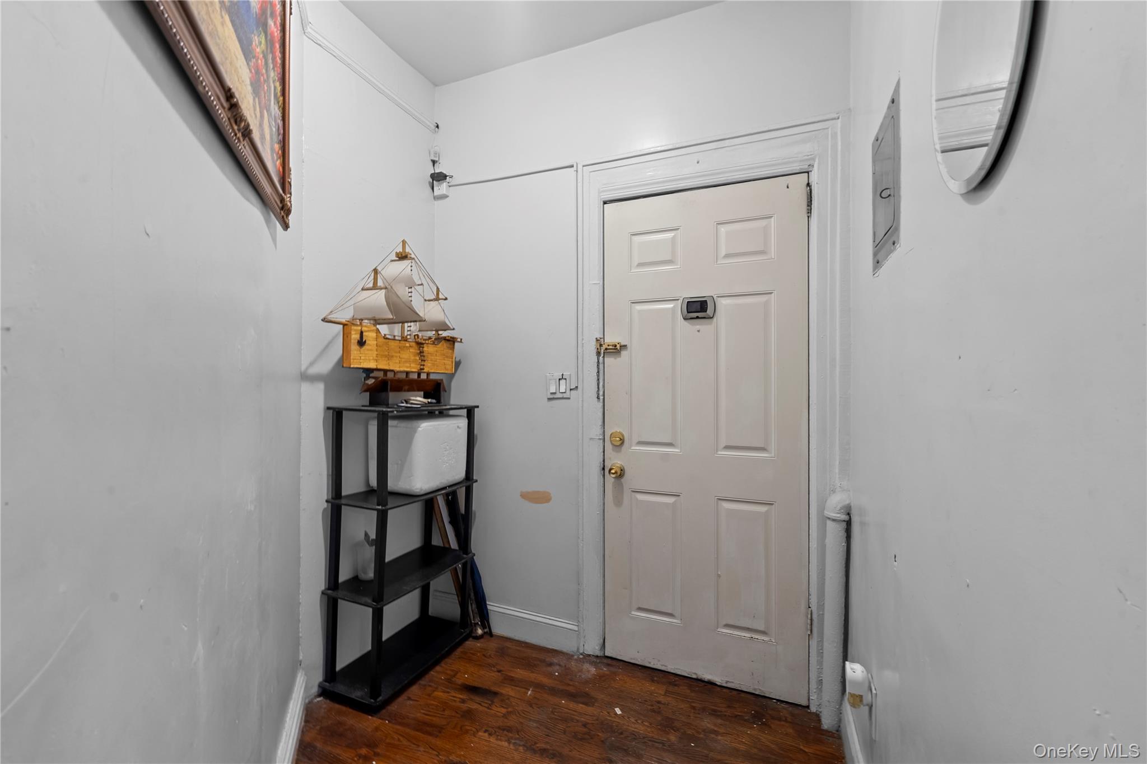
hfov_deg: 104.3
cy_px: 382
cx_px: 574
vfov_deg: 81.2
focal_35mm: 14
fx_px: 446
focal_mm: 14
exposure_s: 1/1.25
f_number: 10
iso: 500
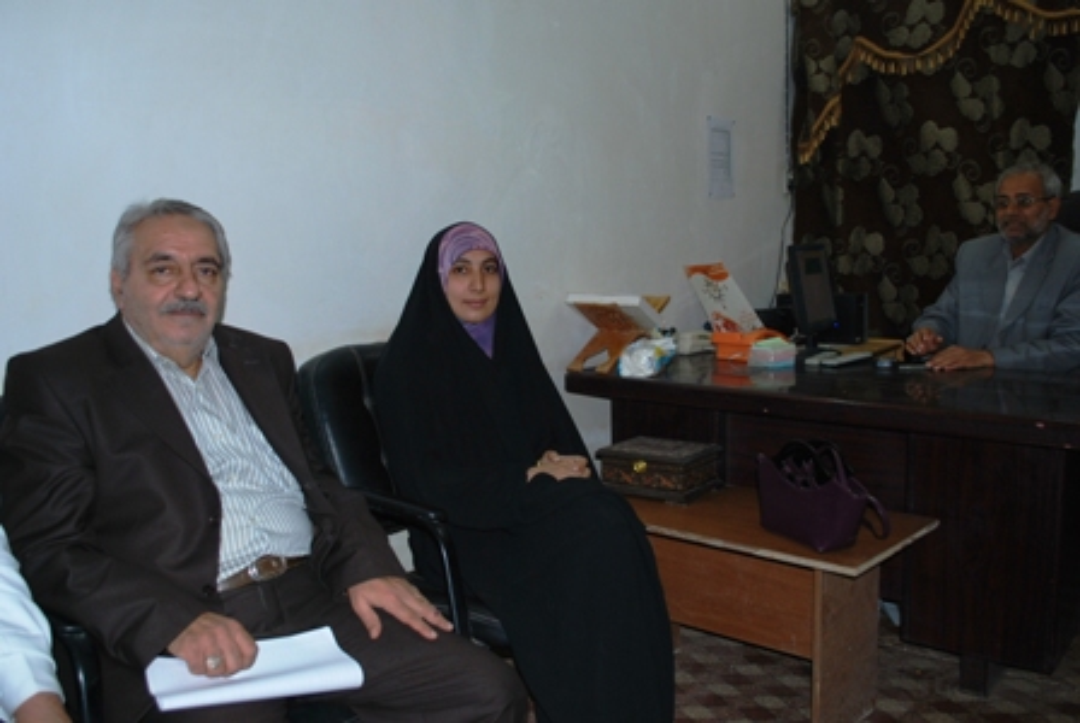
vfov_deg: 40.1
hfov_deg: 57.2
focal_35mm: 33
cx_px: 540
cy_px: 362
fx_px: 991
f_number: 4
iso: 200
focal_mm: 22
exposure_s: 1/60
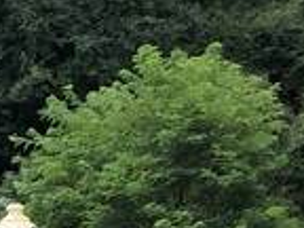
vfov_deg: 7.4
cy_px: 268
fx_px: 1748
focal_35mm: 199
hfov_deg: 8.3
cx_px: -623
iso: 20
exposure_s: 1/1143
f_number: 1.8
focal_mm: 3.99
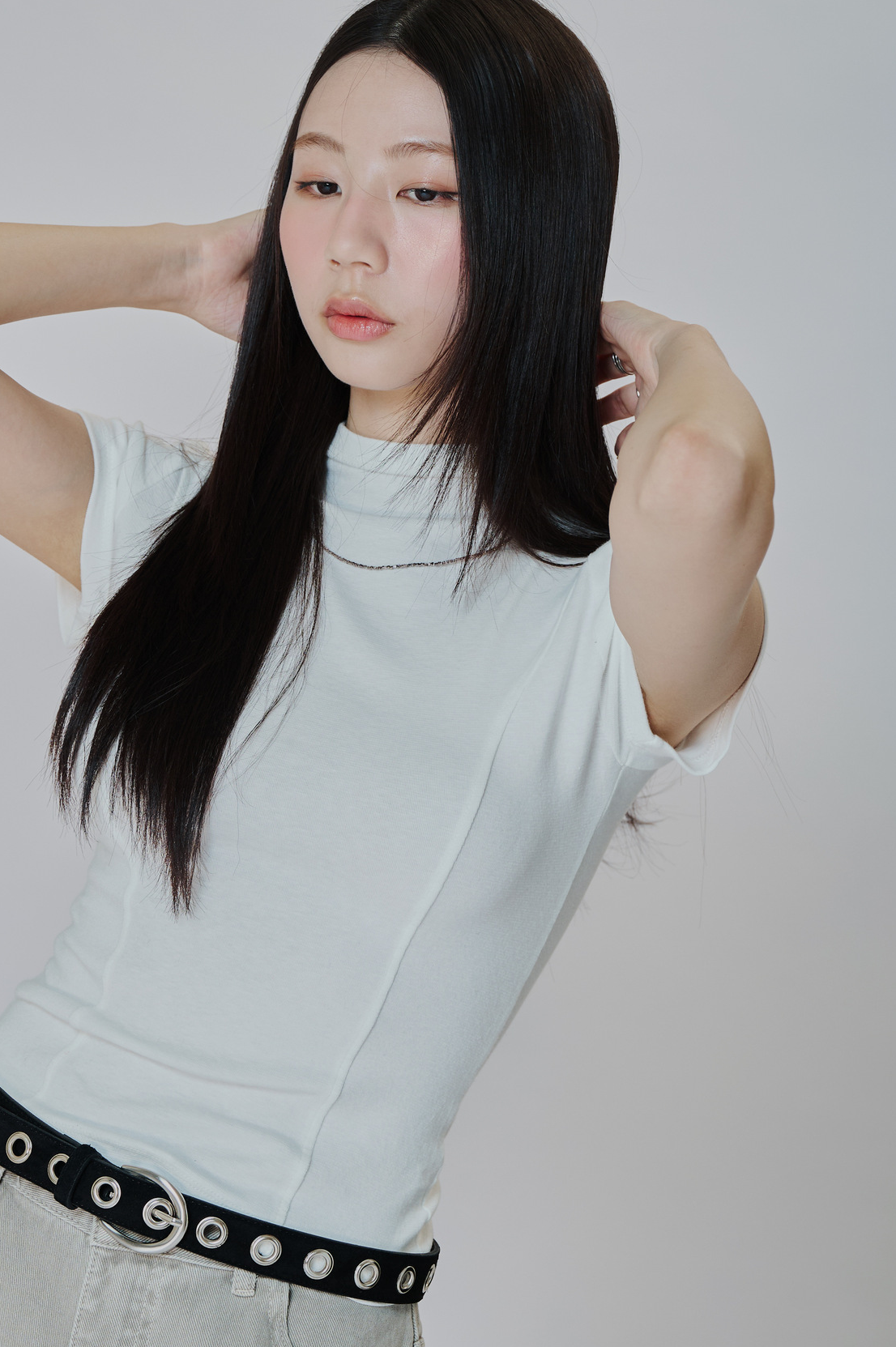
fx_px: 6207
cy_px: 642
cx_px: 307
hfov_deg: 8.3
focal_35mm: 166
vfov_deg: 12.4
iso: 400
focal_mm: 115
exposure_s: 1/200
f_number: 5.6
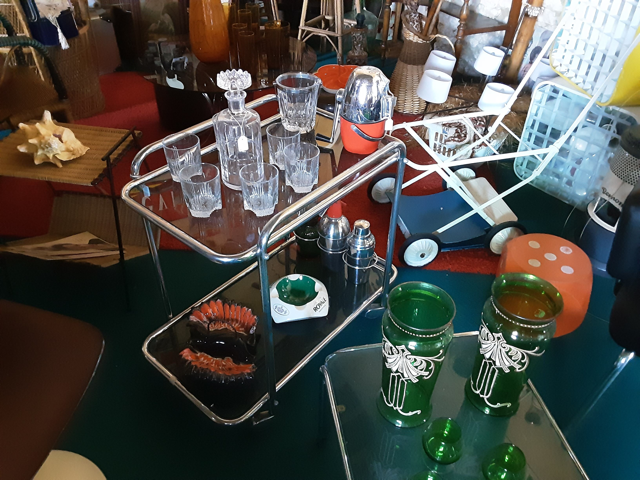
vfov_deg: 51.4
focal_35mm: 27
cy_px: 240
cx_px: 320
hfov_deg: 65.3
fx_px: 499
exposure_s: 1/17
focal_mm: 2.91
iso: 800
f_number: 1.9
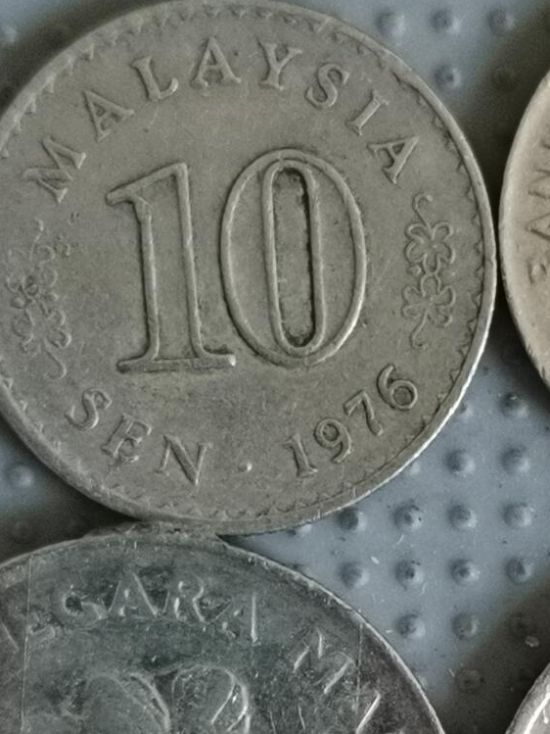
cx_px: 478
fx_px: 2647
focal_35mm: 125
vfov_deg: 15.6
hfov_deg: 11.8
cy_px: 657
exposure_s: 1/50
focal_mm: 4.75
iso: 320
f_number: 1.8
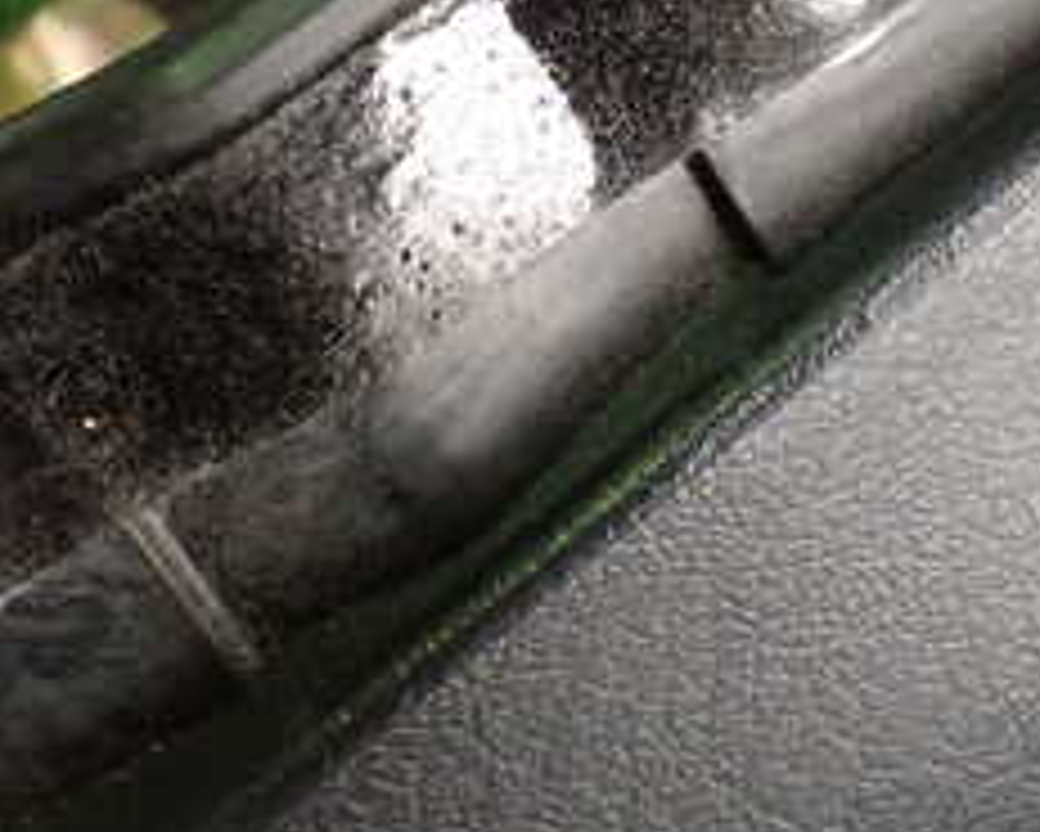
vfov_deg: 19.6
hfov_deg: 25.0
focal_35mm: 76
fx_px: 2340
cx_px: 626
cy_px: 0
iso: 800
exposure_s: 1/125
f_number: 2.3
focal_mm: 5.4
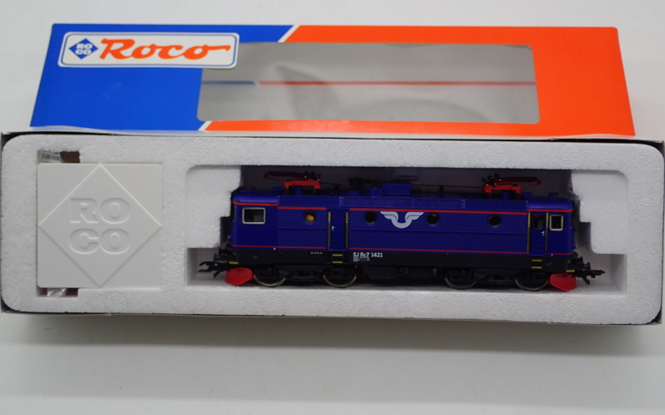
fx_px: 1178
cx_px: 333
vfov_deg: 20.0
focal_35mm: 65
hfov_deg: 31.5
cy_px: 176
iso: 100
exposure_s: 1/200
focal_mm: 11.01
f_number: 3.6
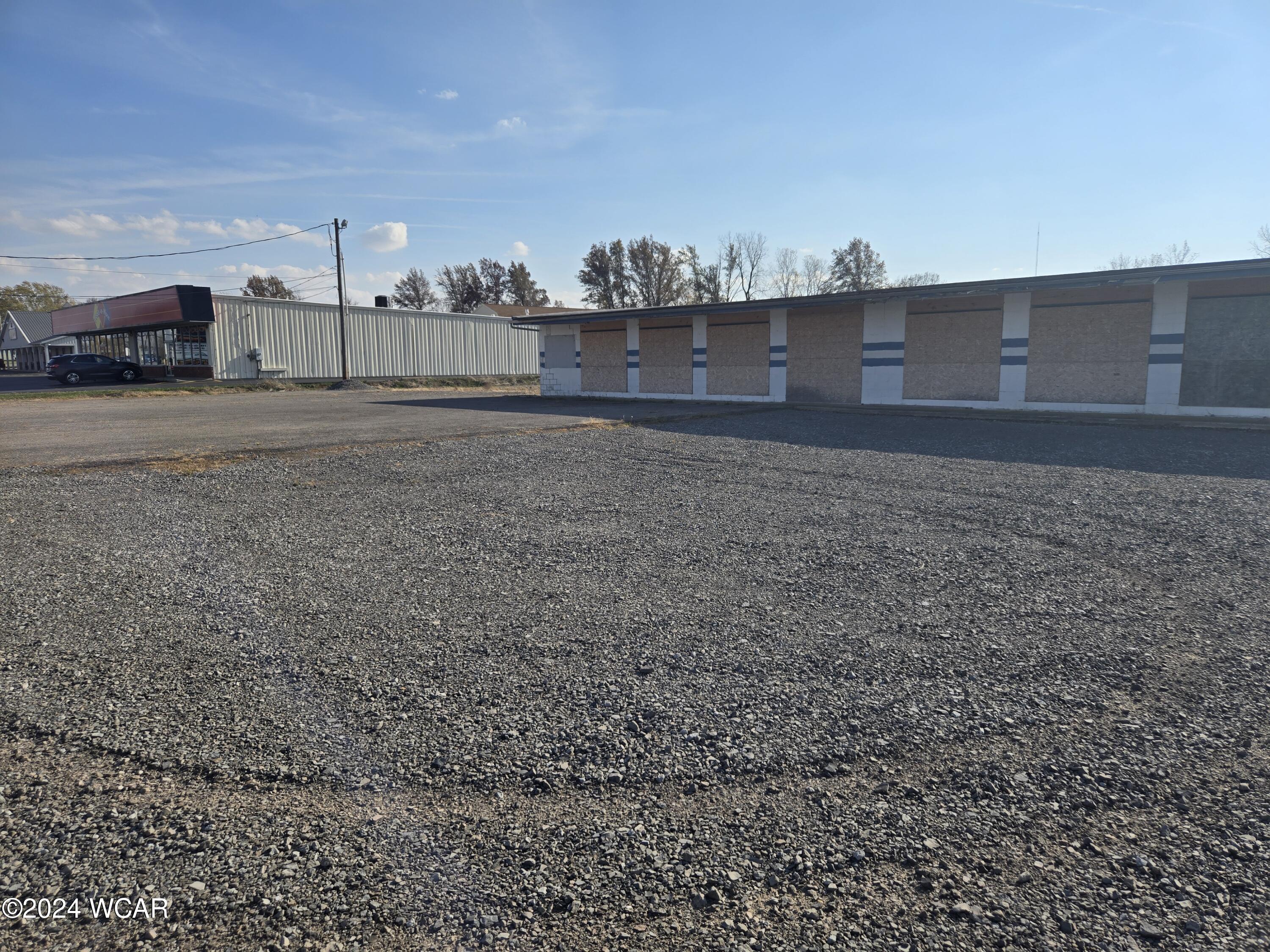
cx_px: 635
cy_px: 476
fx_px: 844
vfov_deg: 58.9
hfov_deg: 73.9
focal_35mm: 23
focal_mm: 5.4
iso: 25
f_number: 1.8
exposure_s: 1/2423
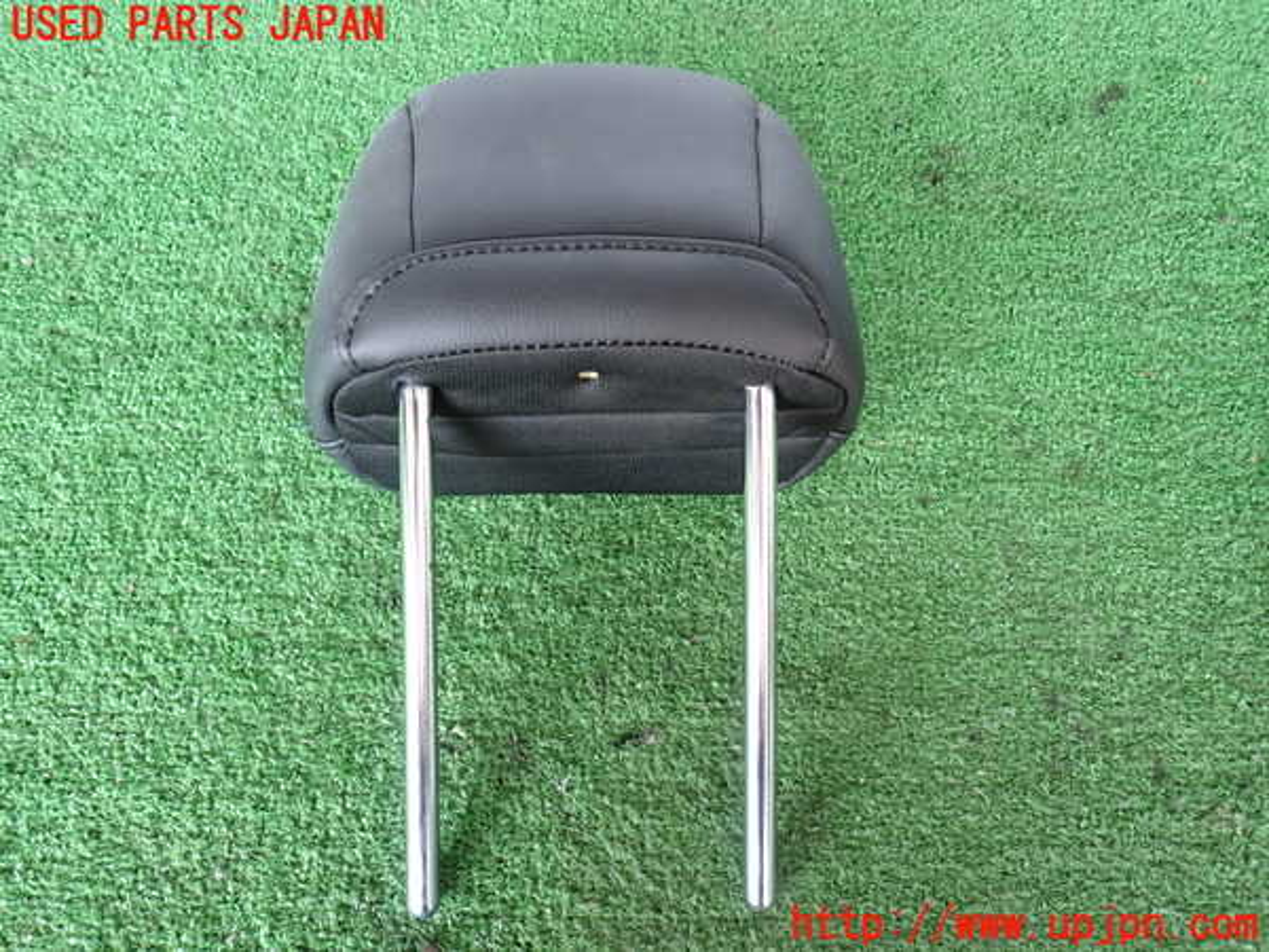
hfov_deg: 63.4
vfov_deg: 49.7
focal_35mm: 28
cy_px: 476
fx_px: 1026
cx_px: 634
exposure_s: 1/50
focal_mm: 5.05
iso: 200
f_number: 2.2
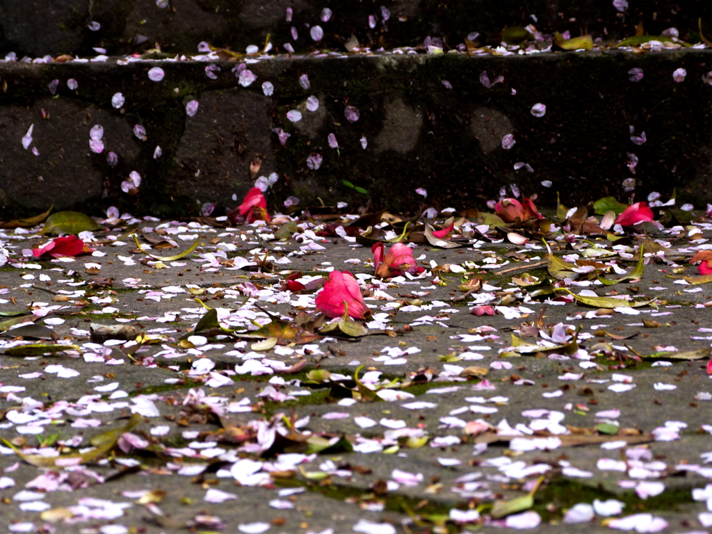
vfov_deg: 9.6
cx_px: 356
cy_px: 267
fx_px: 3188
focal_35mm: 155
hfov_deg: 12.7
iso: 200
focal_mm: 27.9
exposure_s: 1/60
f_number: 3.7
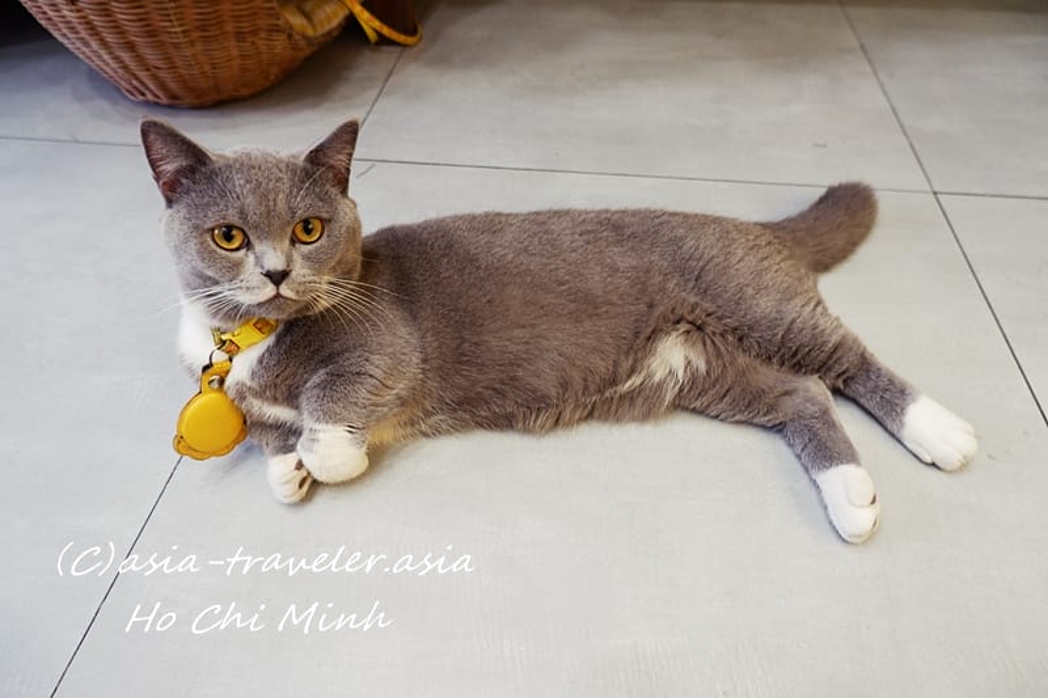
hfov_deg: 76.1
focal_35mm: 23
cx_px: 524
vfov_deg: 55.1
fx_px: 669
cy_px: 349
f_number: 3.5
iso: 800
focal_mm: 15.6
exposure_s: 1/25
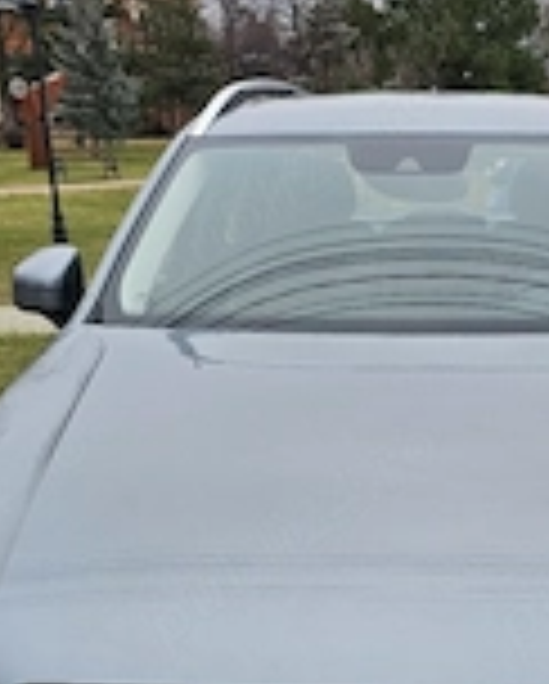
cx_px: 382
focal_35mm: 59
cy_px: 590
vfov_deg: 30.8
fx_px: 1196
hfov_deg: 25.7
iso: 32
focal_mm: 6.3
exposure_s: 1/182
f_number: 1.7
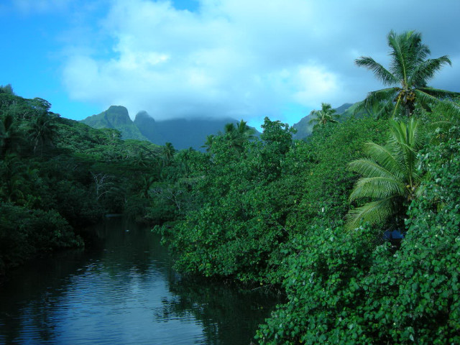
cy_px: 172
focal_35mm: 41
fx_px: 545
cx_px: 230
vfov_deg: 35.1
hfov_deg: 45.8
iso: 64
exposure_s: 1/656
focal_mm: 8.5
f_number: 2.9
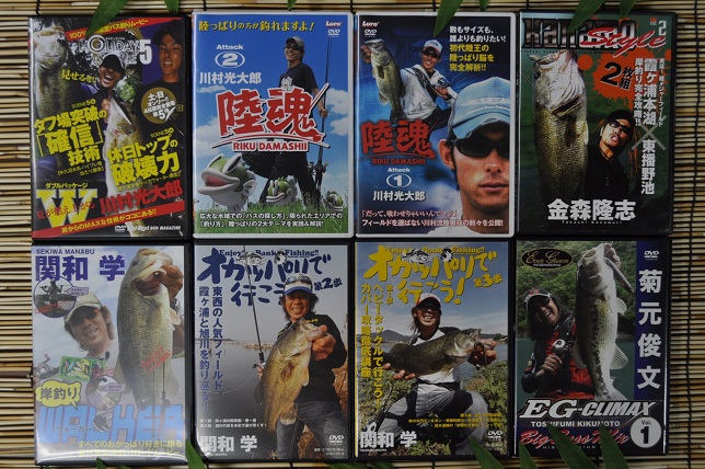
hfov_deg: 49.6
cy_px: 234
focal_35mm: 39
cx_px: 352
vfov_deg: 34.1
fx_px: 763
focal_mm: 26
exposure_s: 1/60
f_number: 4.2
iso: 400
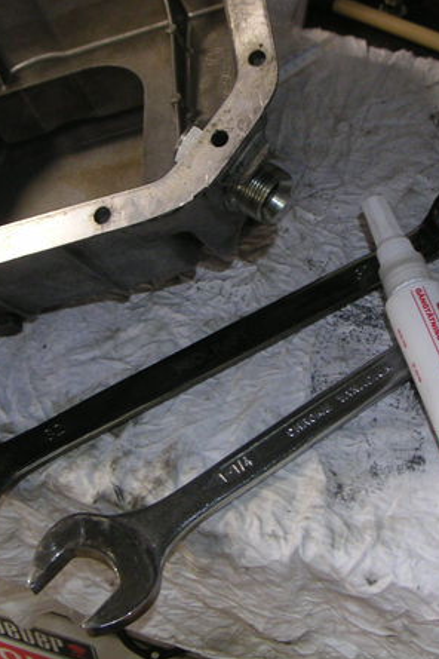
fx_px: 1043
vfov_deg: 35.0
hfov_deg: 23.7
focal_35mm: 57
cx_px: 267
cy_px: 307
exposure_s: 1/10
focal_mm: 6
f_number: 2.8
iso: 100
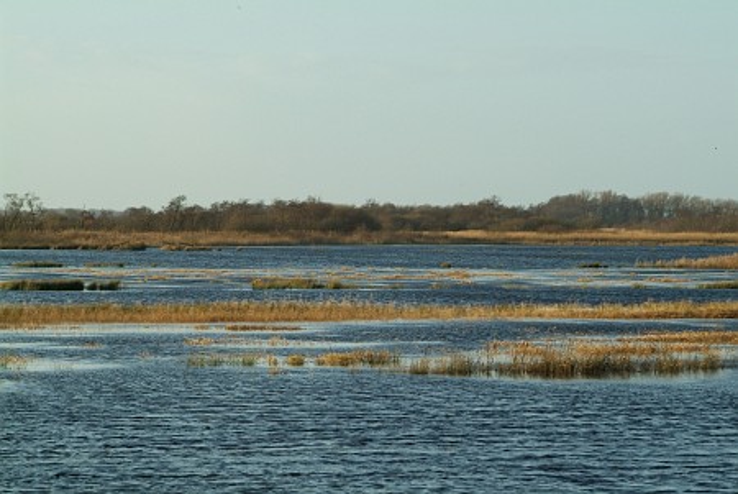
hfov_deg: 13.4
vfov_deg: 9.0
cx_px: 369
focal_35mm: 153
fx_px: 3139
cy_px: 247
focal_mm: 102
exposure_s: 1/250
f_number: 11
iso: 400
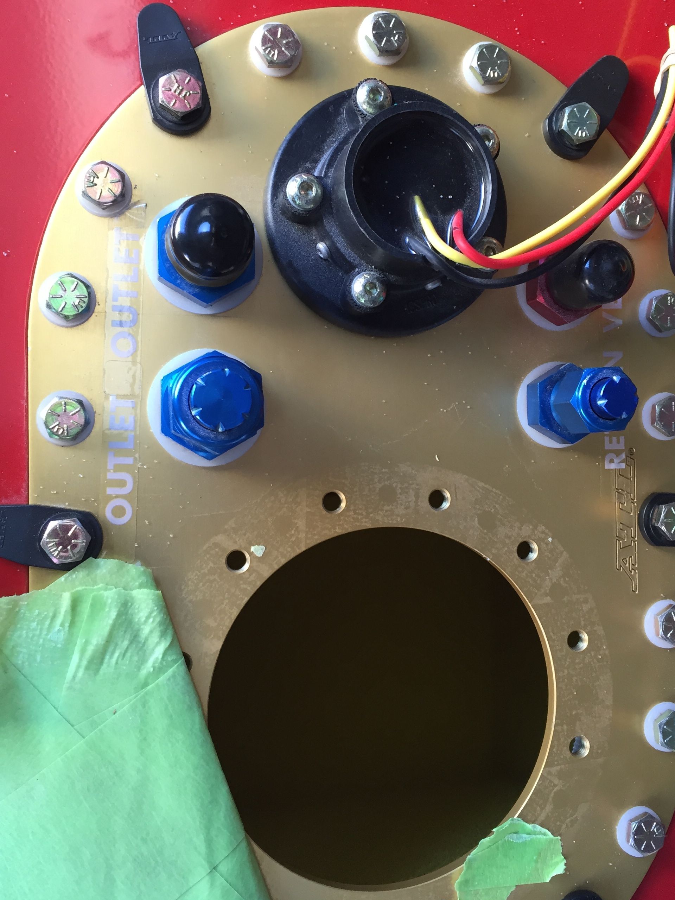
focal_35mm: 37
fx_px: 962
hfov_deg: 38.7
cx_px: 357
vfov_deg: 50.1
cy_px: 433
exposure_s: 1/30
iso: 64
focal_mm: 4.15
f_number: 2.2
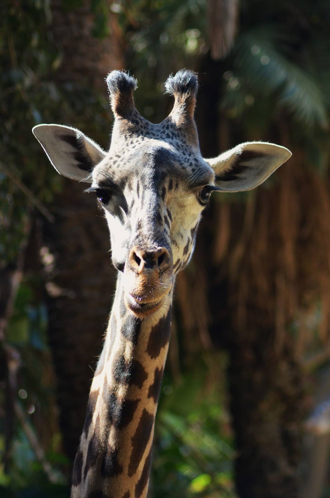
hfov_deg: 5.5
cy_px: 249
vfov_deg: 8.3
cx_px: 165
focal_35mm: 248
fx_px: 3418
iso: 800
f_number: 4.5
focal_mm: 165
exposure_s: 1/800
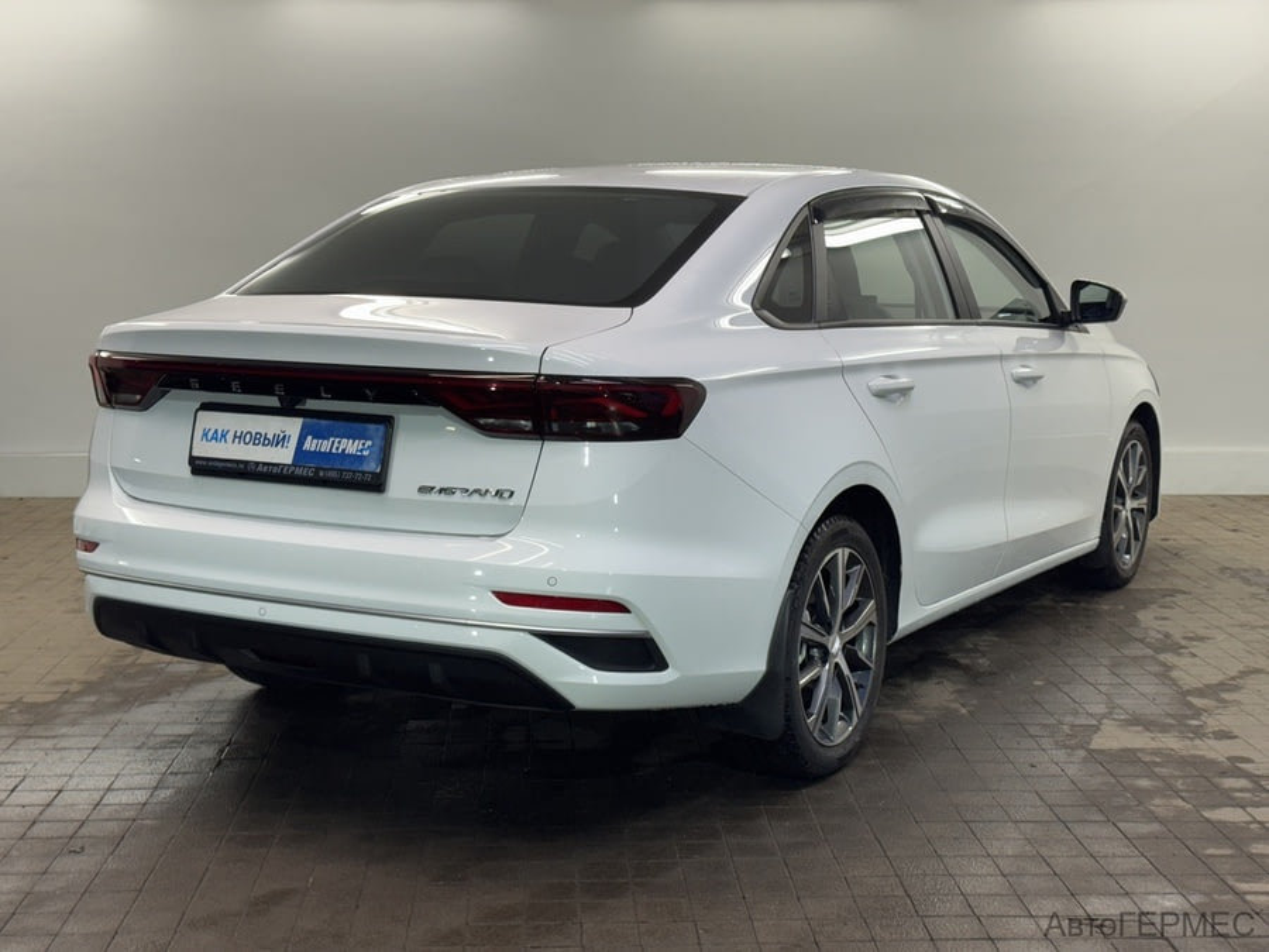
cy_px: 476
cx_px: 634
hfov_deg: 39.7
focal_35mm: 48
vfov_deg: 30.3
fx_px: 1760
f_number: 1.78
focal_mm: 6.76
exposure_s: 1/129
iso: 50
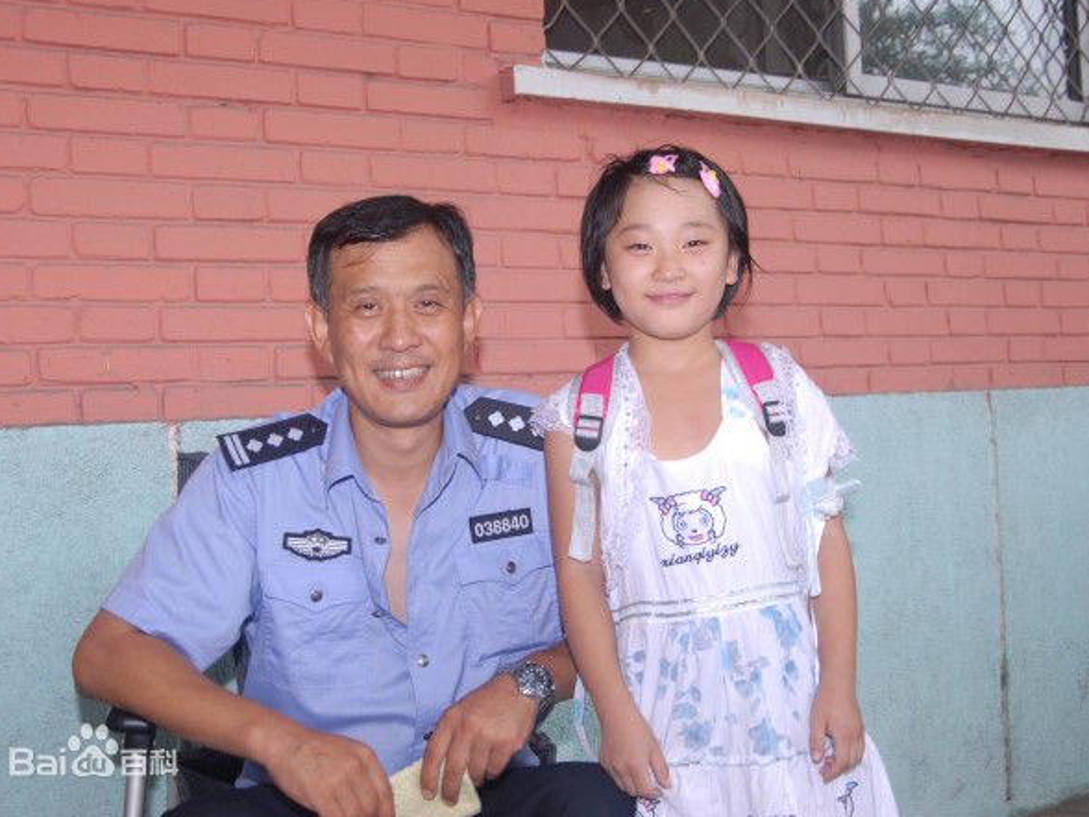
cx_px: 568
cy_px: 404
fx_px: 1447
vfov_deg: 31.5
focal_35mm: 46
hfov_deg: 41.2
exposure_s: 1/60
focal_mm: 28
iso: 160
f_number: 5.6
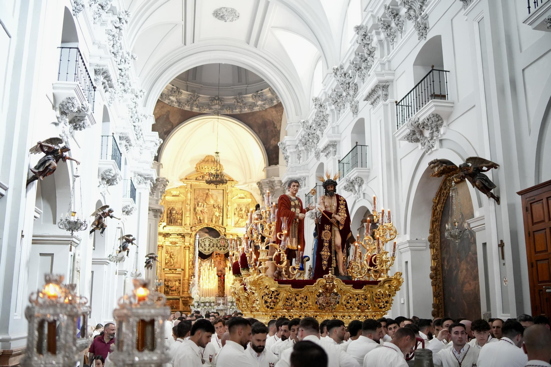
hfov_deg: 54.4
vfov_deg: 37.8
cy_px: 184
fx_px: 536
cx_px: 276
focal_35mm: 35
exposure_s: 1/200
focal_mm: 35
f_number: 1.4
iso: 4000
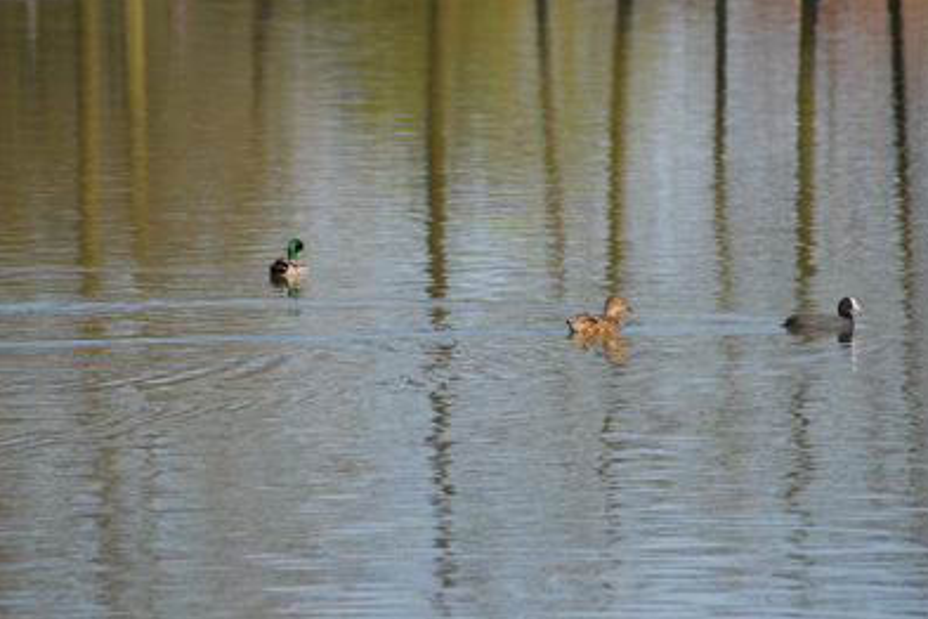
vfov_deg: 4.5
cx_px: 470
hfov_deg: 6.8
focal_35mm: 305
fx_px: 7862
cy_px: 310
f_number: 6.3
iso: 400
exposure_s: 1/800
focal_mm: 200
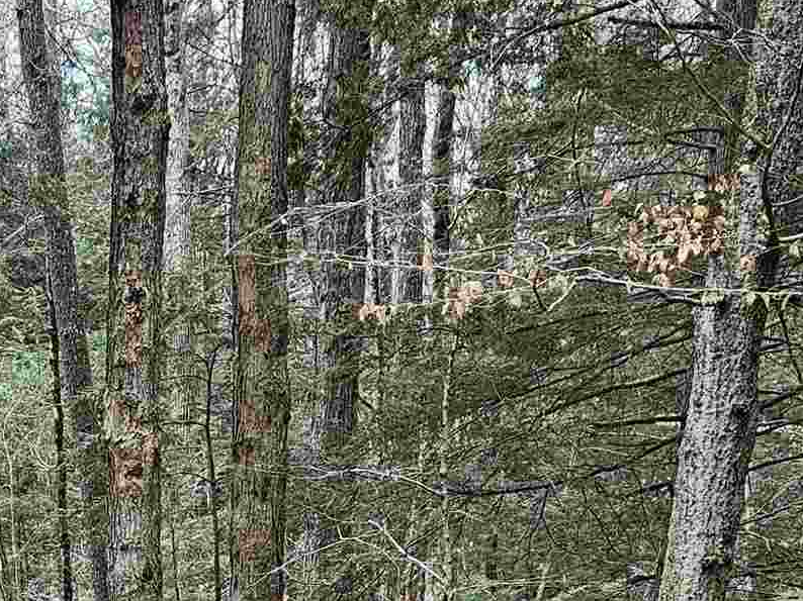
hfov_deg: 21.2
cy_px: 1014
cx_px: -4
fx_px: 2064
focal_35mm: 89
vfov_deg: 14.9
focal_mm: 5.4
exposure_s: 1/120
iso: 80
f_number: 1.8
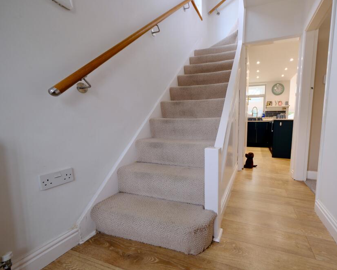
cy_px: 138
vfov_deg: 88.0
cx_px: 209
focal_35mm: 14
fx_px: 140
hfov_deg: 98.8
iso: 200
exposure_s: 1/38
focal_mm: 8
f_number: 2.8
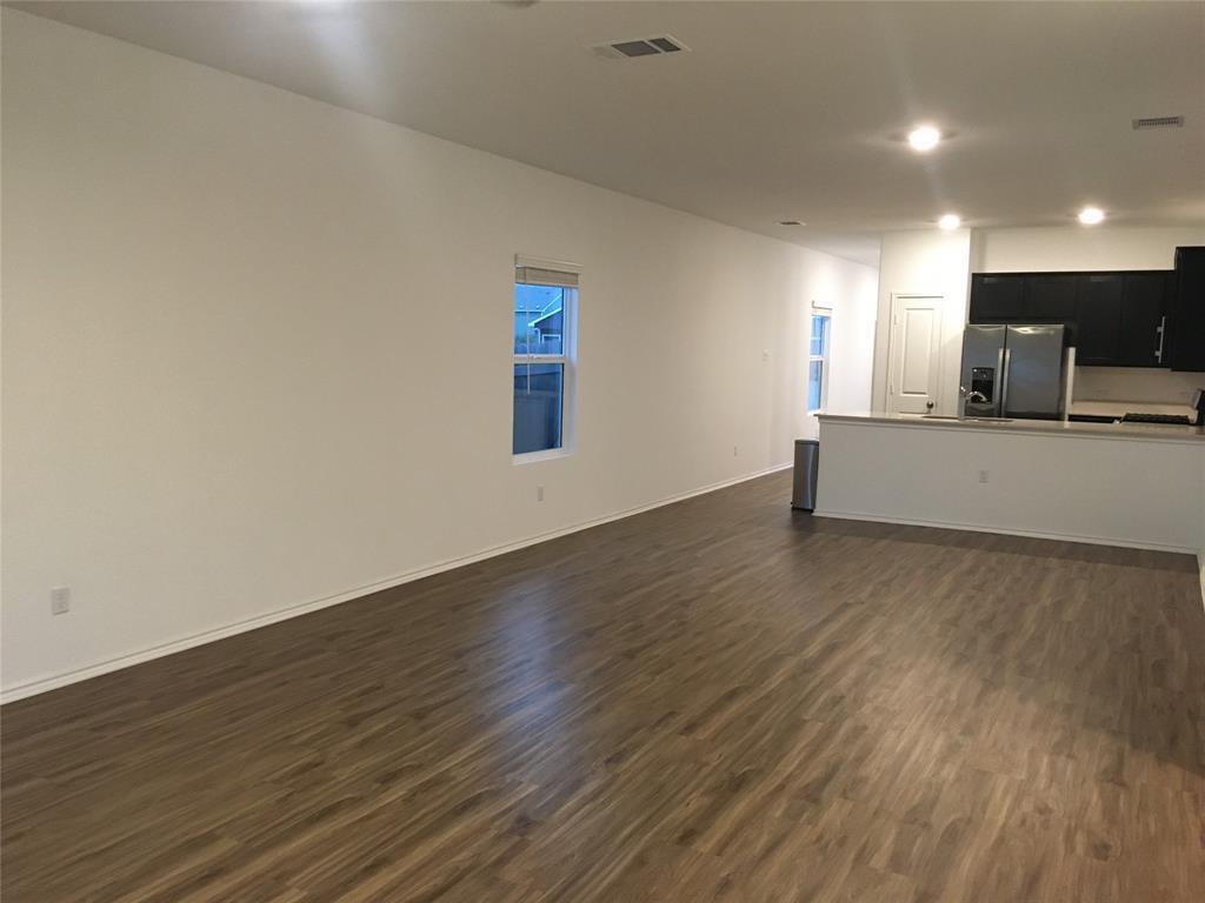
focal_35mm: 29
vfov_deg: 48.2
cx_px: 602
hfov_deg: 61.7
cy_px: 452
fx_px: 1010
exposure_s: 1/30
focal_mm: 4.15
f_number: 2.2
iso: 250
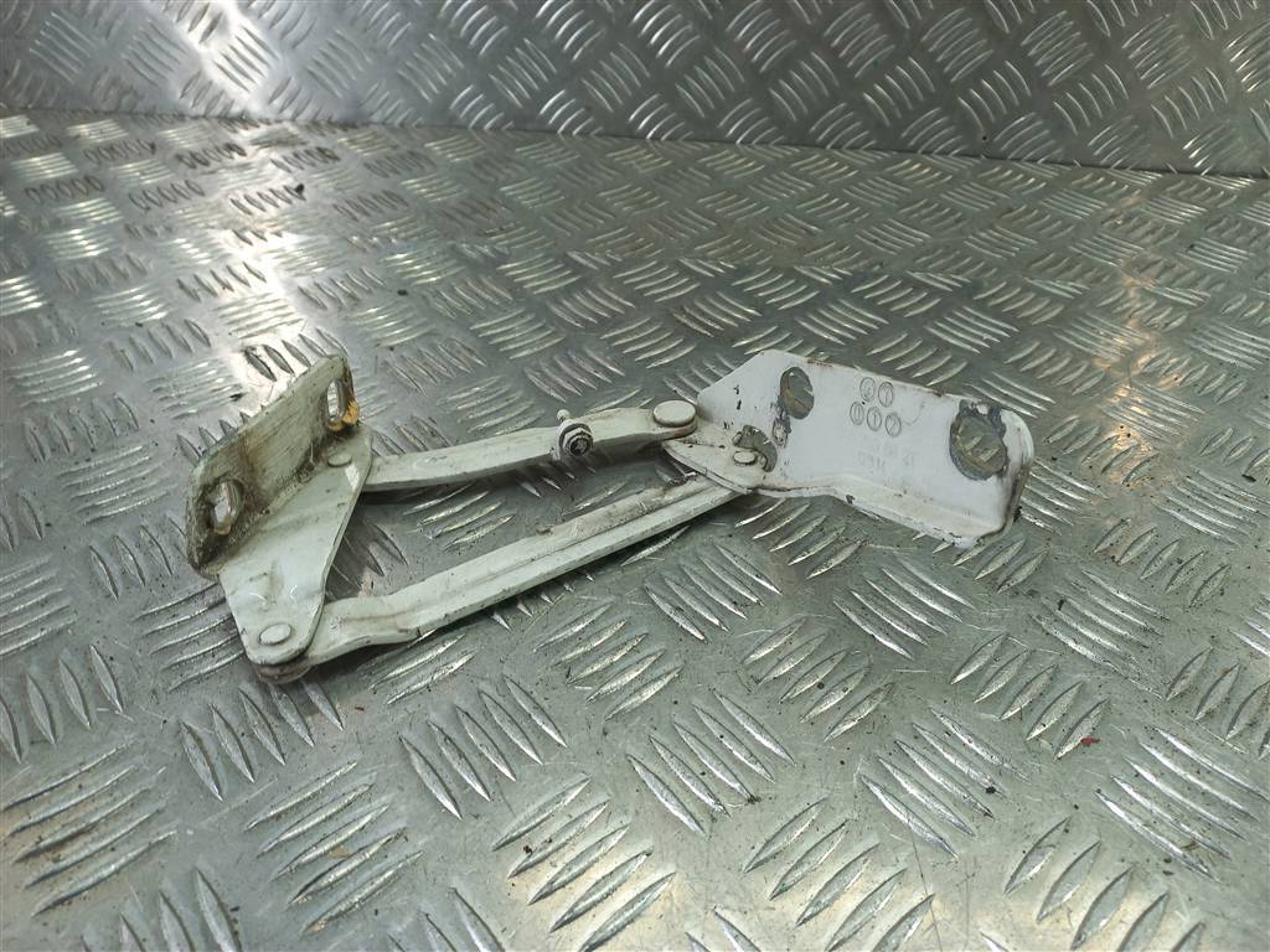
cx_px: 635
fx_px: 917
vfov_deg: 54.9
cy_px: 476
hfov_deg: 69.4
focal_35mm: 25
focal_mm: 4.6
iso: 50
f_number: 1.8
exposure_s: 1/50
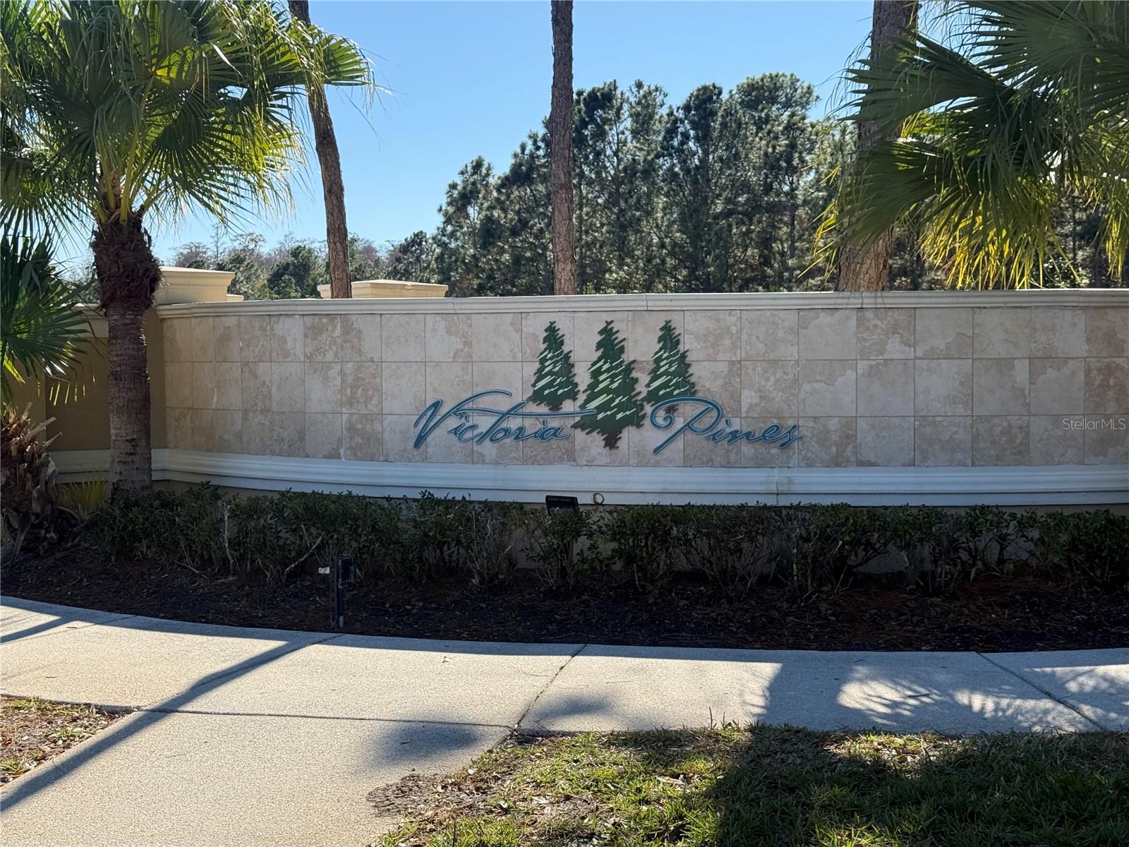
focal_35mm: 48
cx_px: 564
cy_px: 424
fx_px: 1566
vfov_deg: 30.3
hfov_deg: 39.7
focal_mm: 6.76
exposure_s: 1/3096
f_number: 1.78
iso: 100
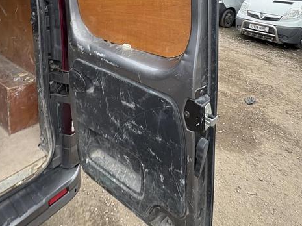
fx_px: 235
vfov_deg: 46.0
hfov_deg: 65.3
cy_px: 19
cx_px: 158
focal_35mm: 27
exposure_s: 1/99
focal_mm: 2.22
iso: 80
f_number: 2.2
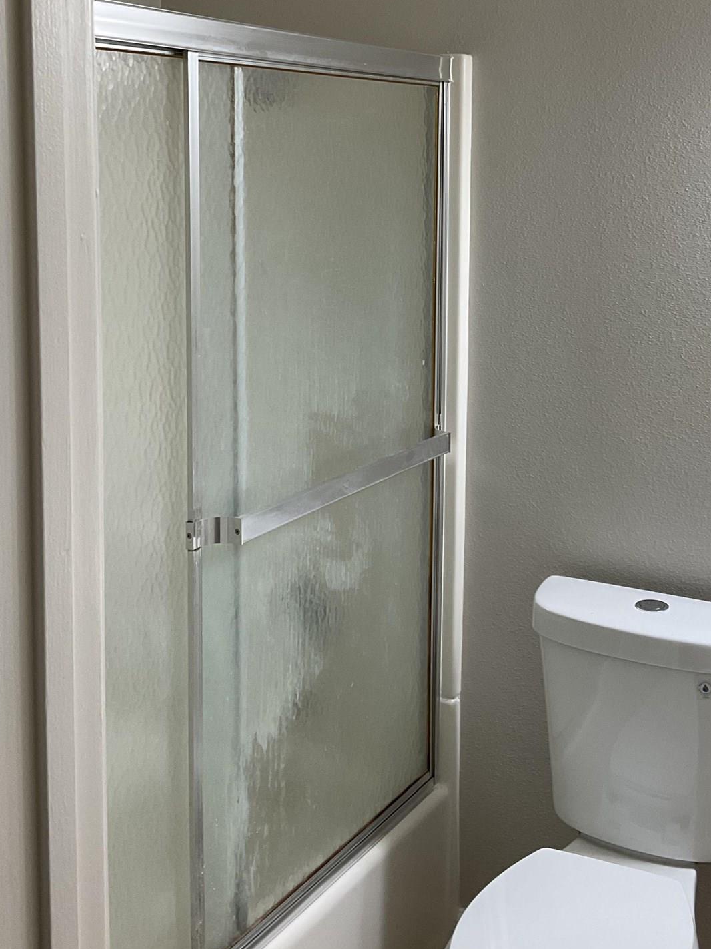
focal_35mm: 47
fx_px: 1288
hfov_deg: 30.8
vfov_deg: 39.9
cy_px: 305
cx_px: 427
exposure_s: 1/120
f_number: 1.8
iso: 64
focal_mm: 3
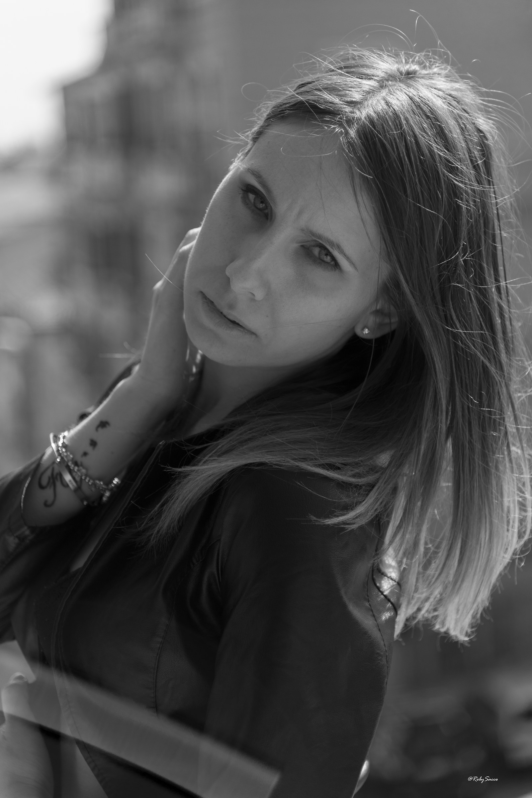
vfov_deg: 19.4
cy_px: 399
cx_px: 266
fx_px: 2325
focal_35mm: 105
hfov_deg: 13.1
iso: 400
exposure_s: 1/1600
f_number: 4
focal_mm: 105
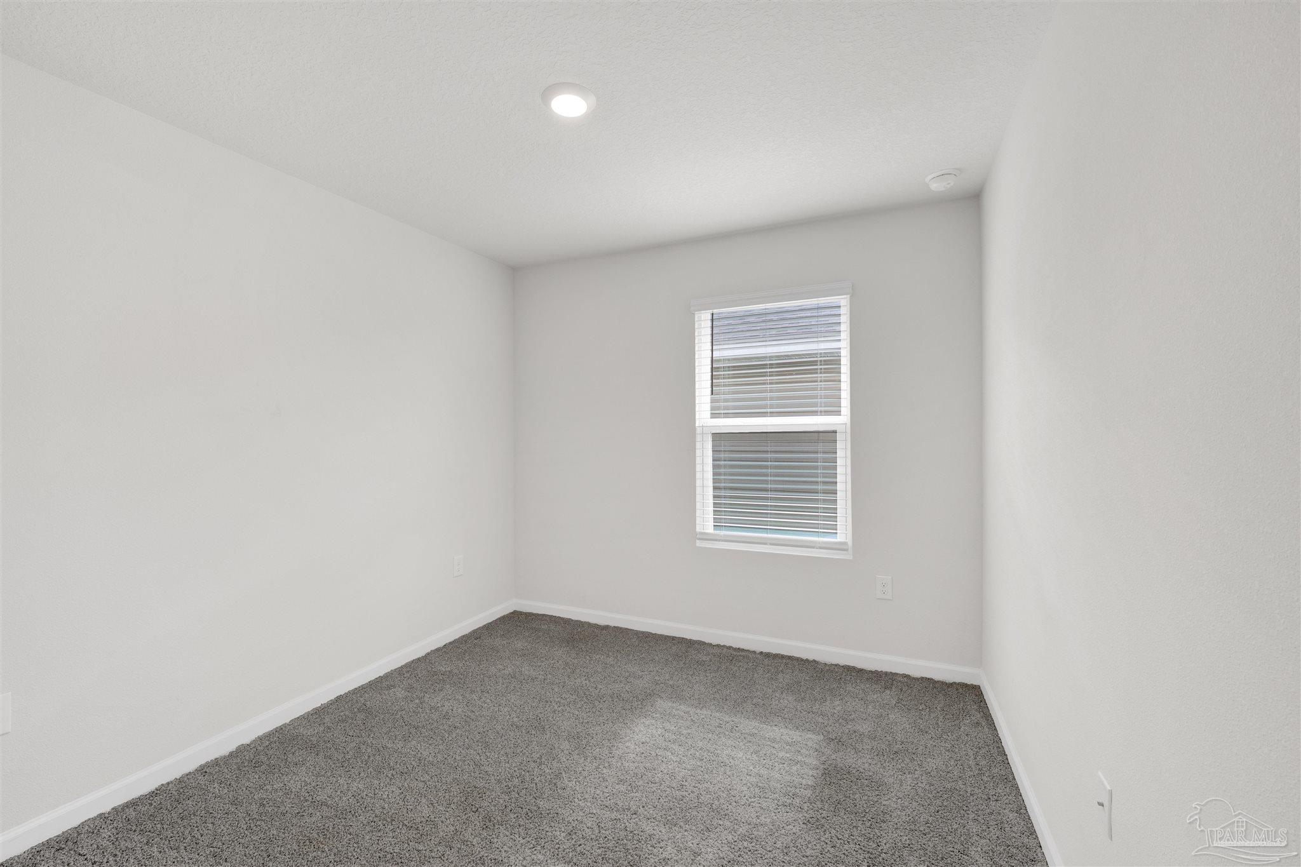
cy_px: 434
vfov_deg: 81.2
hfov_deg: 104.3
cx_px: 650
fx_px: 506
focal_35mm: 14
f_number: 11
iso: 500
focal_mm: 14
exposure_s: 1/8
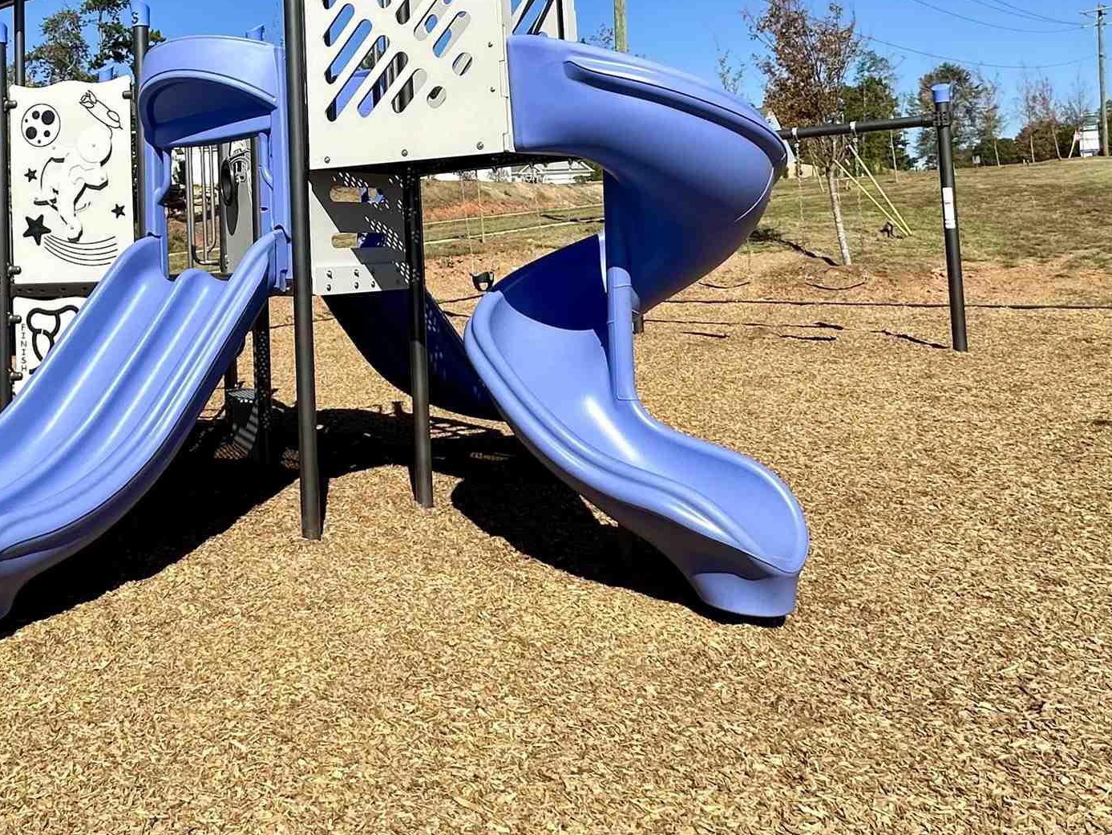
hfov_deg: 54.6
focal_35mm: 31
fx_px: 996
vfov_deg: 43.8
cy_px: 195
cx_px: 234
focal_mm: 2.22
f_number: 2.2
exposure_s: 1/2681
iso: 50
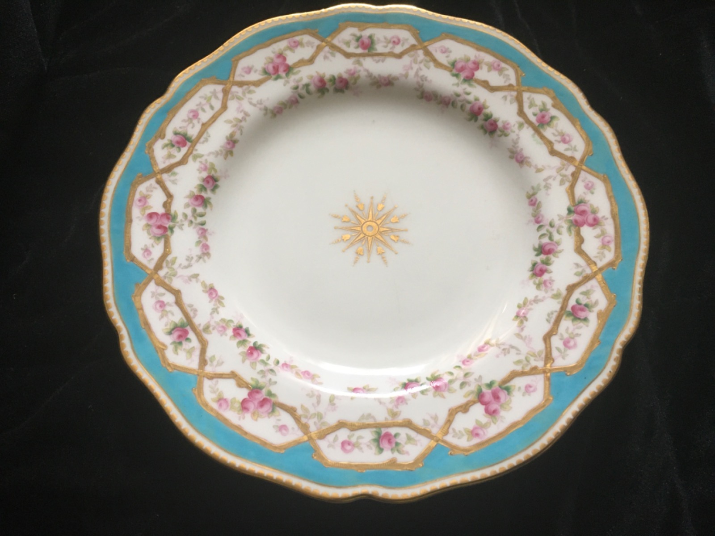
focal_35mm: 29
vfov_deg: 48.2
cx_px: 358
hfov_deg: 61.7
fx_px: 599
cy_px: 268
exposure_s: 1/33
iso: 160
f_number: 2.2
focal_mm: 4.15
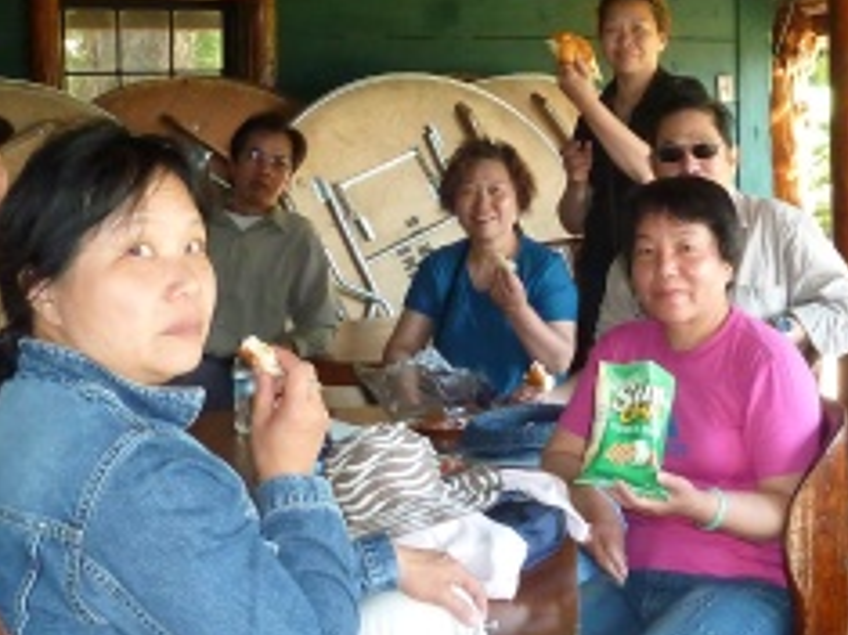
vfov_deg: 21.5
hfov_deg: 28.0
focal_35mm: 68
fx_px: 1665
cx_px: 686
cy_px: 213
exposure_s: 1/30
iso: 250
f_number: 3.3
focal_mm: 4.1
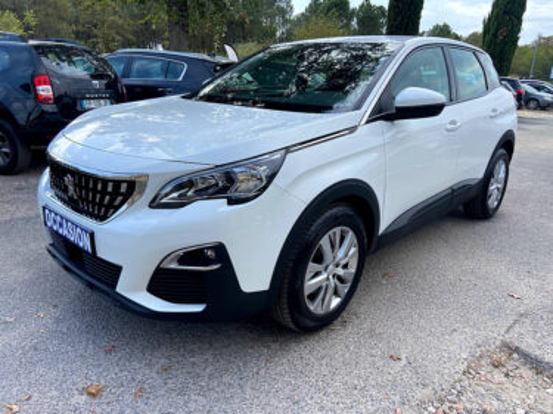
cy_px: 207
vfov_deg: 53.0
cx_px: 276
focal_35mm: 26
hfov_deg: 67.3
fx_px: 415
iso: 32
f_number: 1.8
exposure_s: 1/1170
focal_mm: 4.25
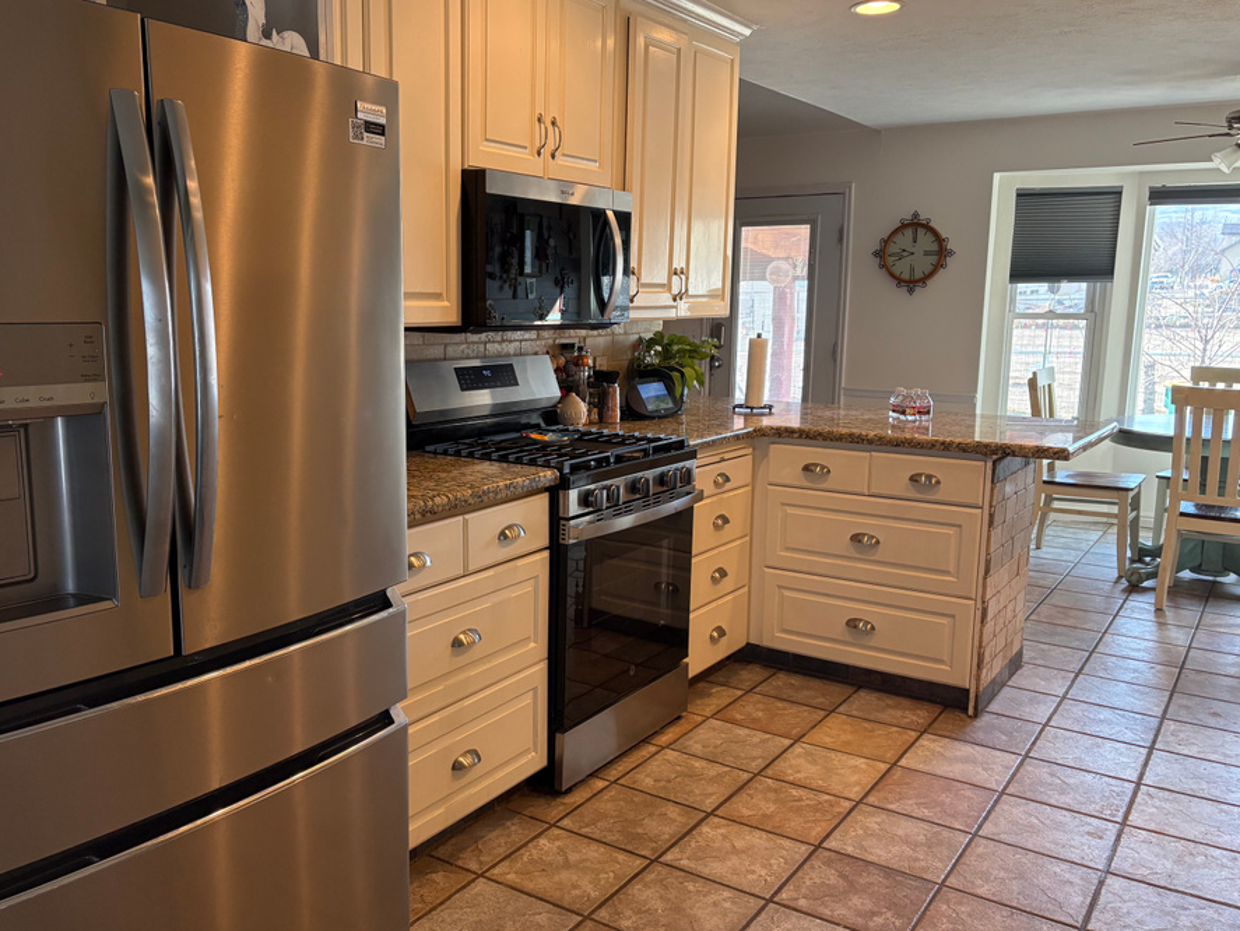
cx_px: 556
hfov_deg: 59.8
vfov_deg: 46.8
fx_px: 1075
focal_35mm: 30
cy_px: 472
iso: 200
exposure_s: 1/120
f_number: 1.6
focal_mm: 5.96
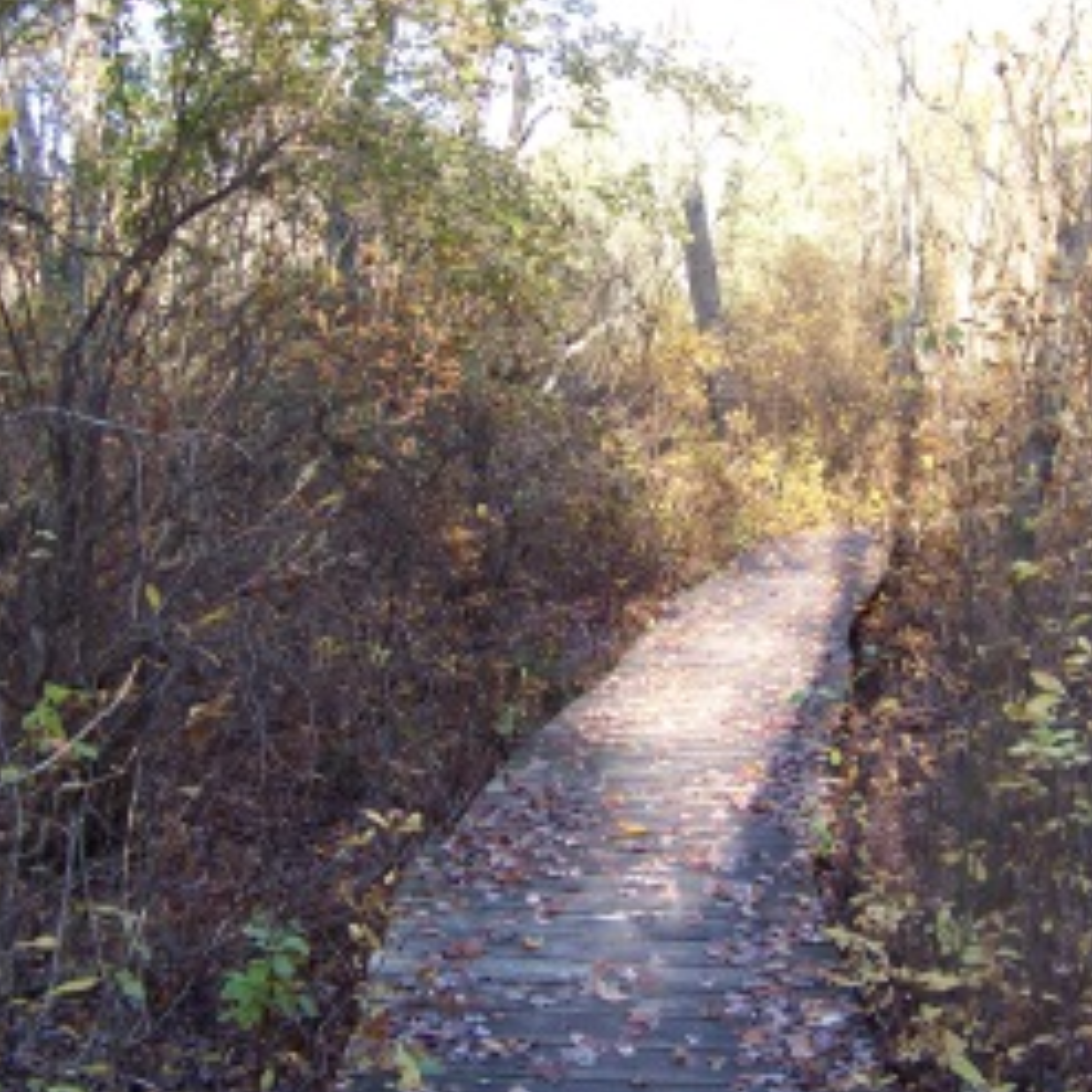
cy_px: 566
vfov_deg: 36.1
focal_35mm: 47
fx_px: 1677
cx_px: 692
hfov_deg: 35.8
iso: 65
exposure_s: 1/50
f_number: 2.8
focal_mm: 5.85
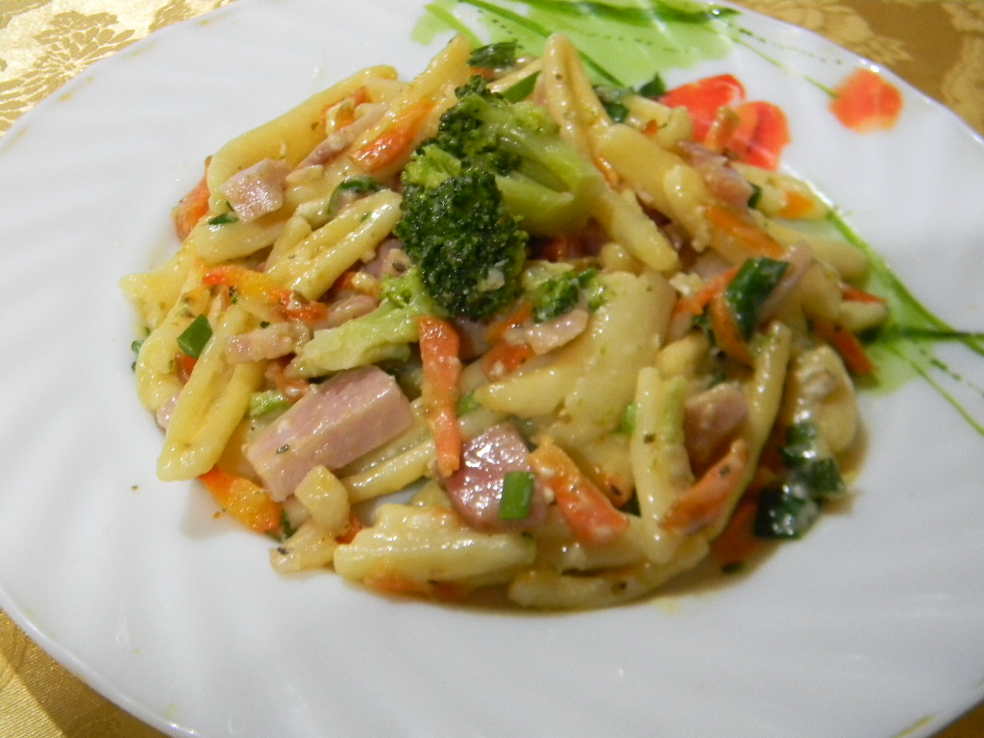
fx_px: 1165
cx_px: 492
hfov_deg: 45.8
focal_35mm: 41
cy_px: 369
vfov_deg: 35.1
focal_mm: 7.3
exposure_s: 1/16.1
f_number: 3.8
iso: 400
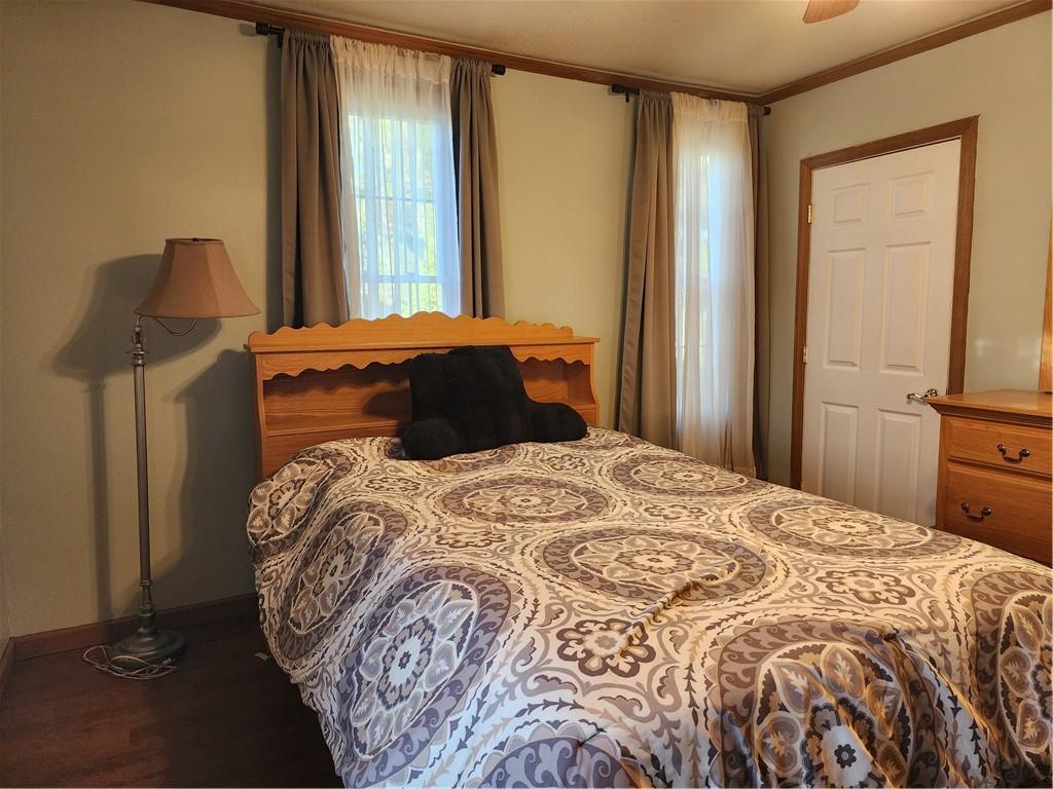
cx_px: 526
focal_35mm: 23
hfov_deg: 73.9
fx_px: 700
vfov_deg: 58.9
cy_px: 394
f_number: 1.8
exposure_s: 1/120
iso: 250
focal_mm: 6.4
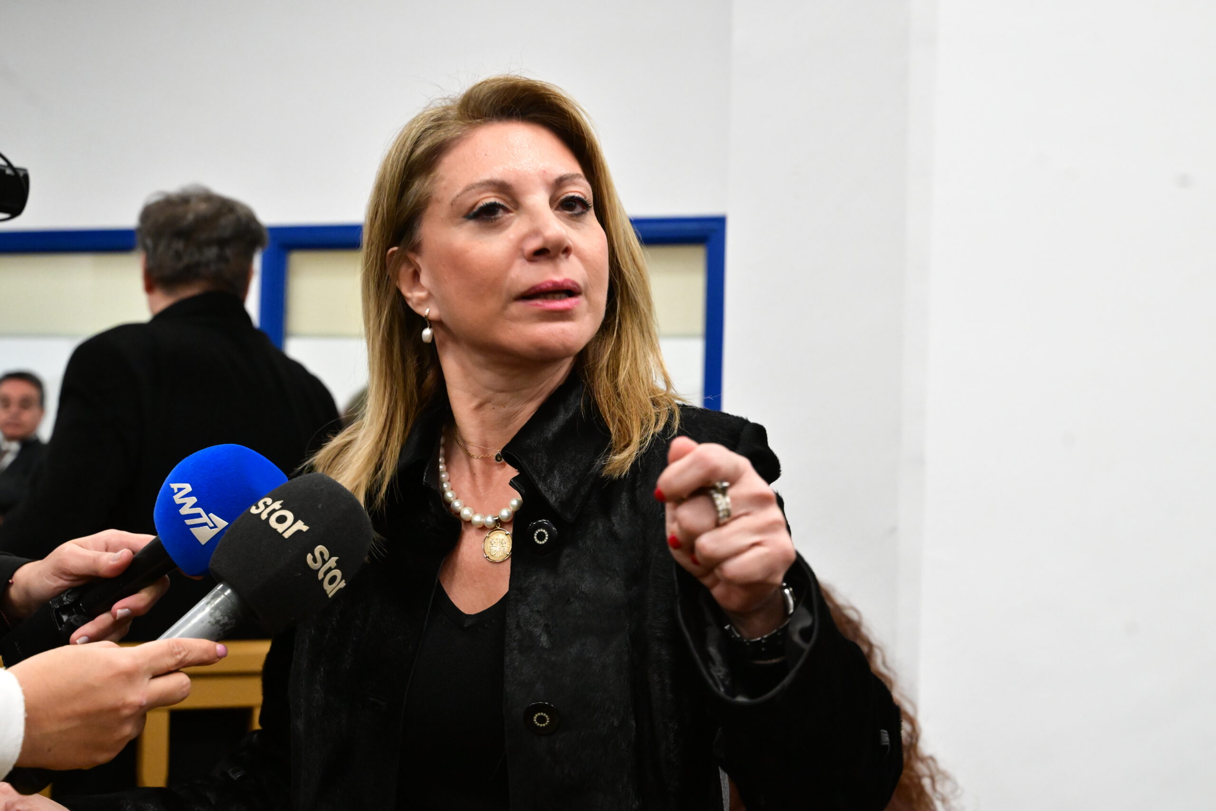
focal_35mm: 50
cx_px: 608
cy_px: 406
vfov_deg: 27.0
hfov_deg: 39.6
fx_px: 1689
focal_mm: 50
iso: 8000
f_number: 5.6
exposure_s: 1/200
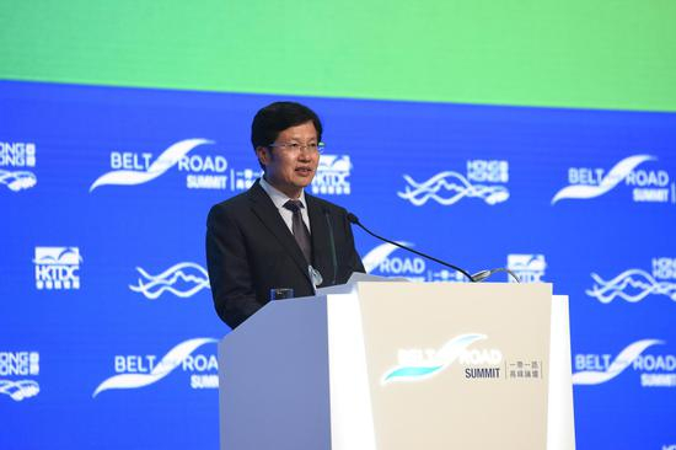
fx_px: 3753
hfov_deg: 10.3
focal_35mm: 200
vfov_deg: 6.9
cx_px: 338
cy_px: 225
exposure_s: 1/200
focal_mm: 200
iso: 2500
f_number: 4.5
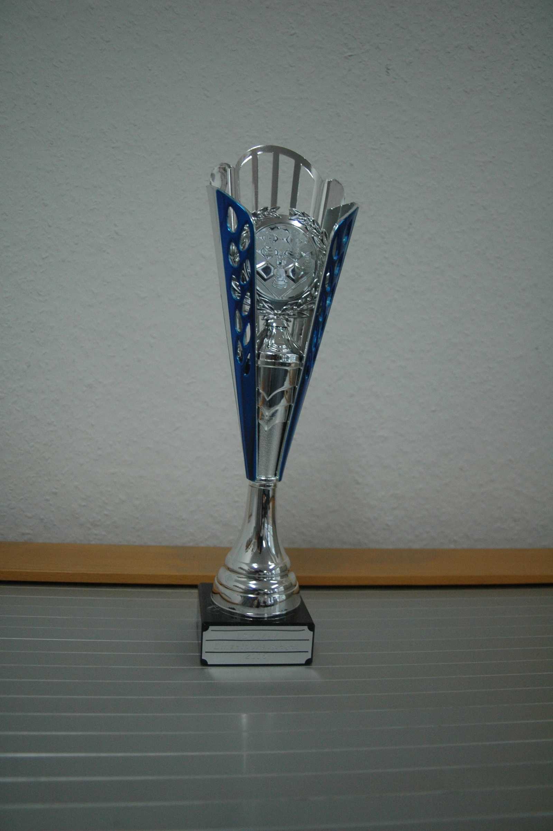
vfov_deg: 62.0
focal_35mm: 30
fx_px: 692
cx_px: 276
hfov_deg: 43.5
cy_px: 416
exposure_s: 1/125
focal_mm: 20
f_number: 3.8
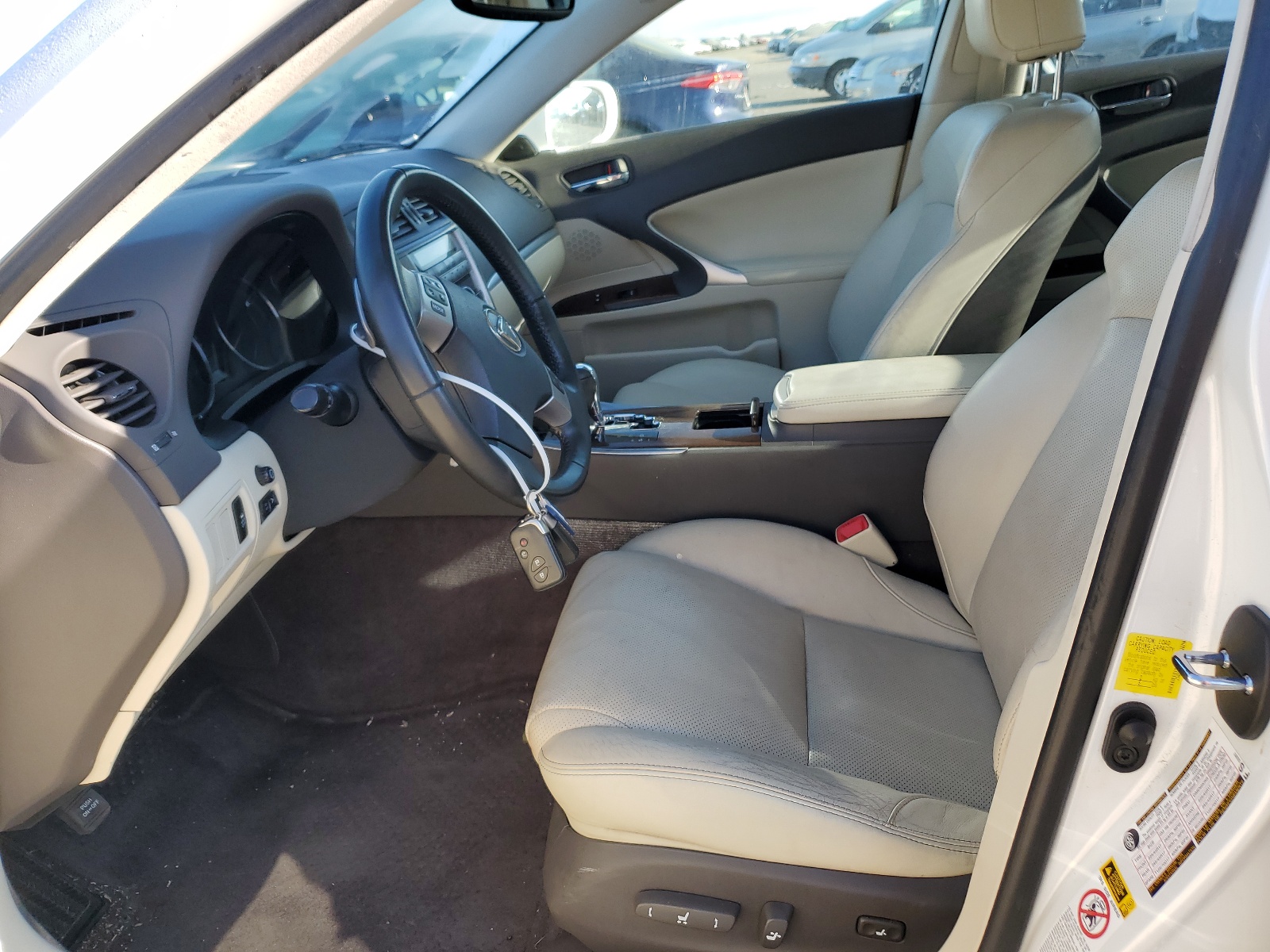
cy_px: 476
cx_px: 635
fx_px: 954
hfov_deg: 67.3
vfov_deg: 53.1
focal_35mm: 26
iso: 50
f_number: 1.5
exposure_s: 1/588
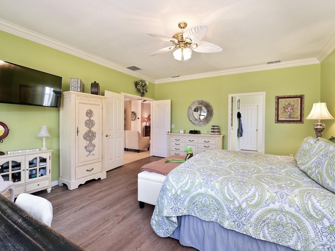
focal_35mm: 16
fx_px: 155
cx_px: 173
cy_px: 121
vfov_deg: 78.1
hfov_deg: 94.5
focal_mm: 14
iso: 400
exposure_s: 1/10
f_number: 7.1
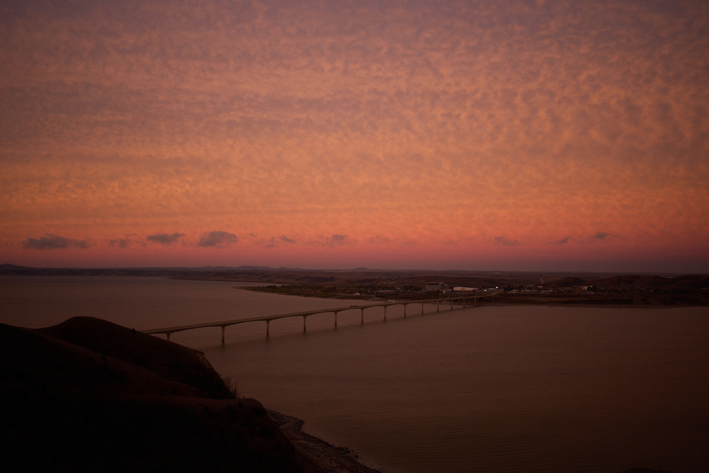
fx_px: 689
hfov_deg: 54.4
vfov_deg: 37.9
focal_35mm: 35
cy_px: 236
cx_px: 354
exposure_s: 1/500
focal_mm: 35
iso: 100
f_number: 1.4
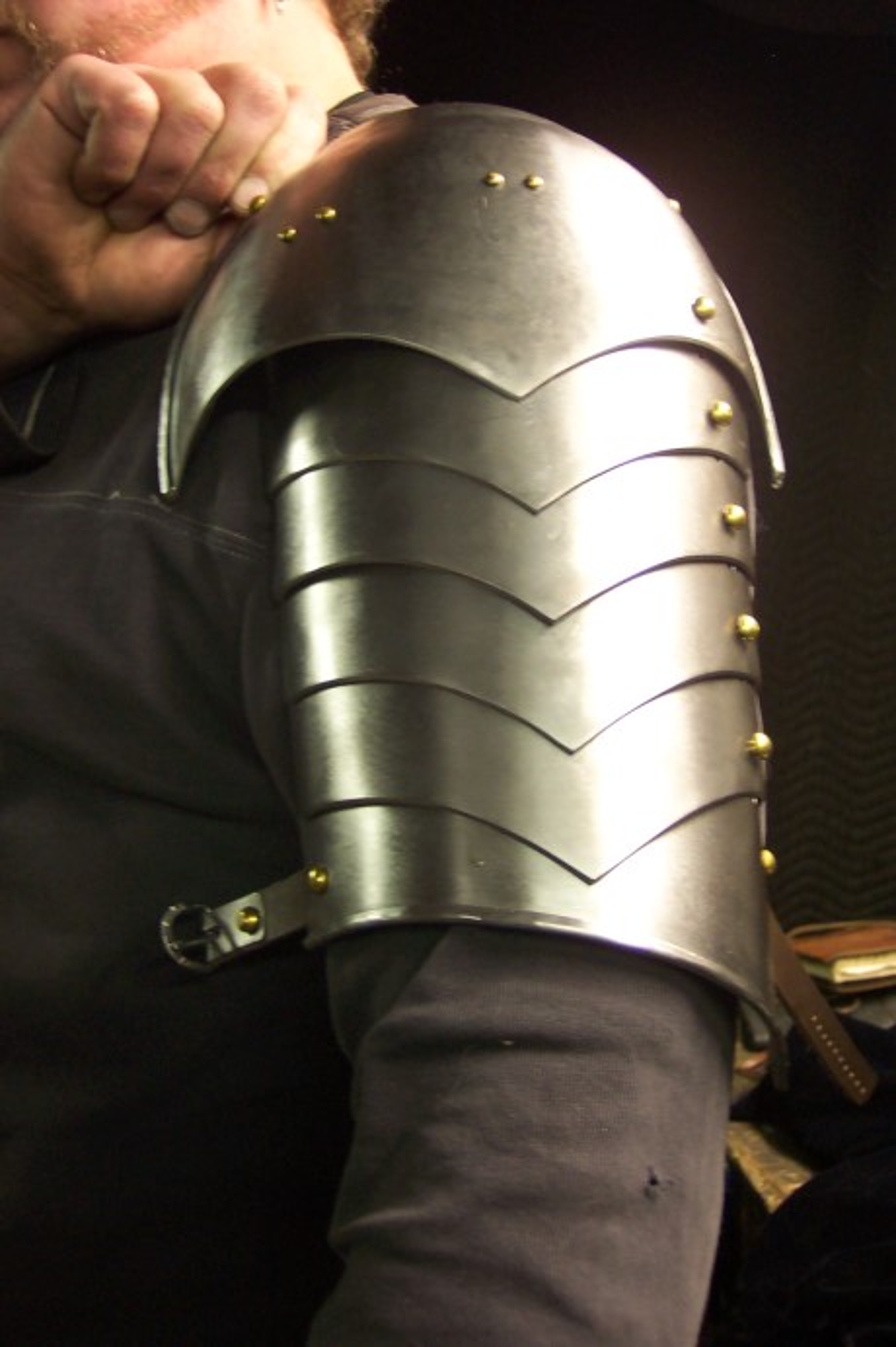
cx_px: 448
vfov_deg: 50.7
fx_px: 1420
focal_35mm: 38
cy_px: 674
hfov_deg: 35.0
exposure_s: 1/15
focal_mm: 8
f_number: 2.8
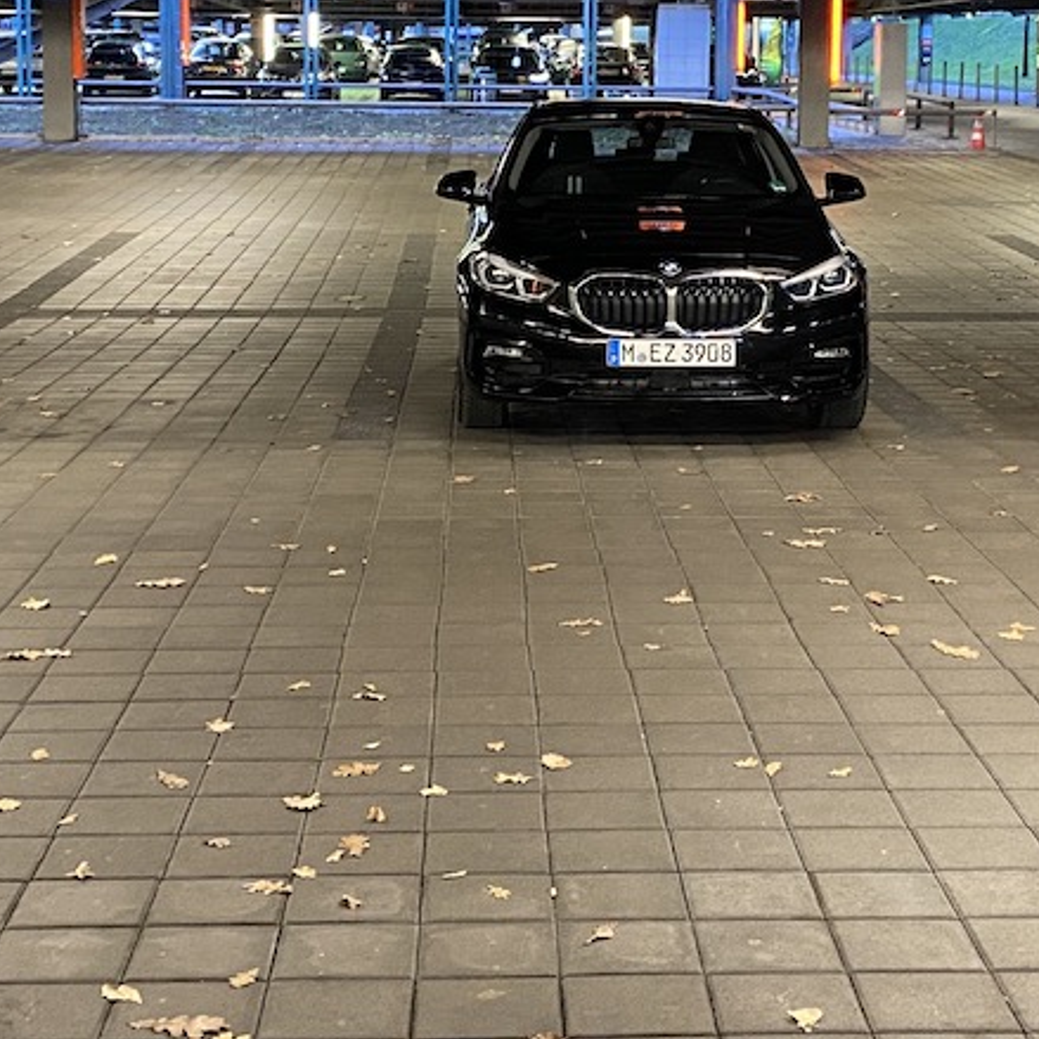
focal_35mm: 67
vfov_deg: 25.4
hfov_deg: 25.7
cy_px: 246
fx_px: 2275
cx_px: 606
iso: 640
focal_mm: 4.25
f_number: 1.8
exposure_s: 1/33
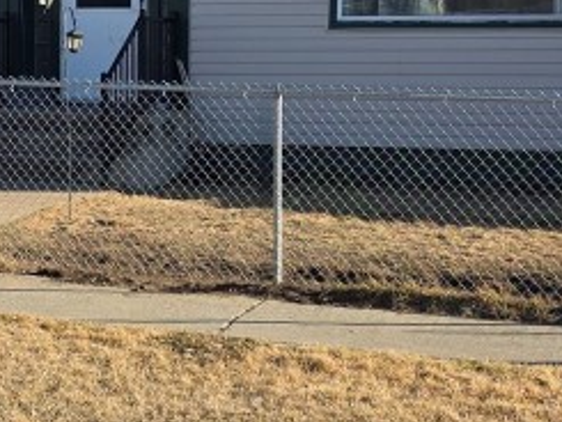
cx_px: 163
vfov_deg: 15.4
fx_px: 1559
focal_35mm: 96
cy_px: 135
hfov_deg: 20.3
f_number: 1.7
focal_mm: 6.3
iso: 80
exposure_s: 1/3018
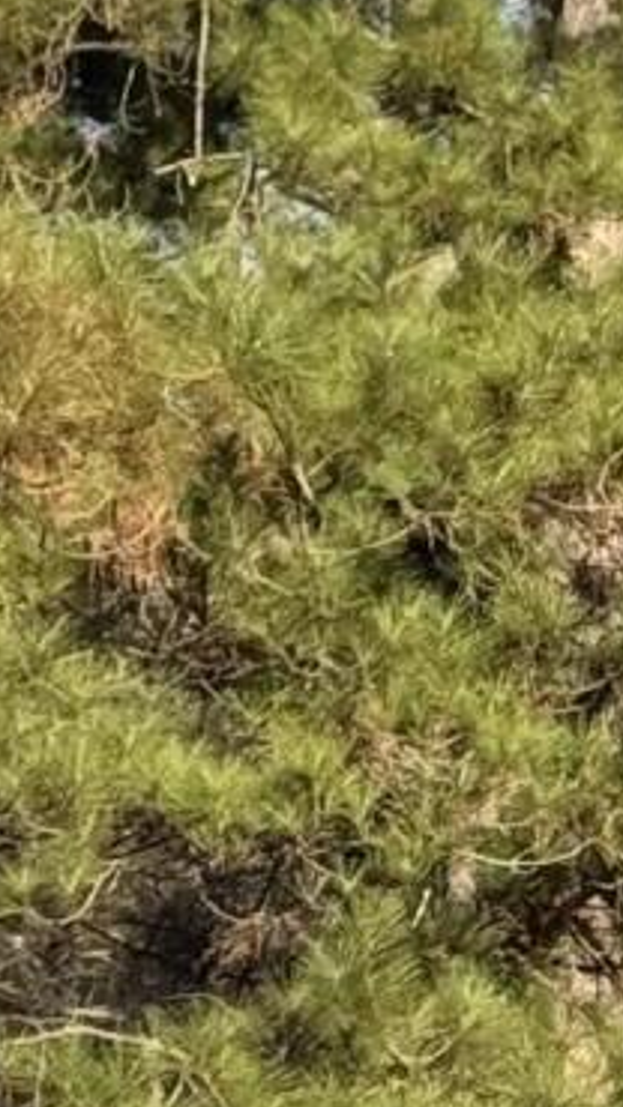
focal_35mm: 283
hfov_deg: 4.3
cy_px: 907
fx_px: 8315
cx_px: 494
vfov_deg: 7.6
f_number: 1.78
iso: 64
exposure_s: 1/2045
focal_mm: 6.76
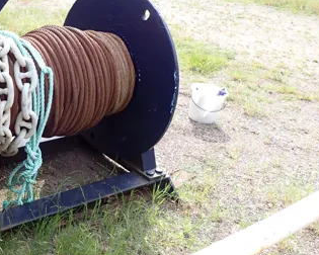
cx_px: 15
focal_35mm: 48
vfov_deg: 31.4
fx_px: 453
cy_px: 112
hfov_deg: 35.8
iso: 100
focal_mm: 4.5
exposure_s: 1/320
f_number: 2.8
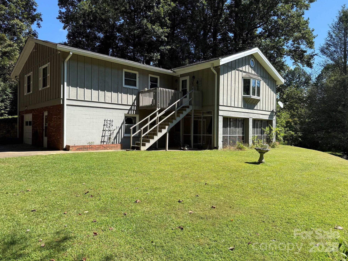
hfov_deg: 69.4
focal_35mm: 25
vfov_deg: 54.9
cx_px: 171
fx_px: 251
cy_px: 126
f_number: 1.78
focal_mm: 6.76
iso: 80
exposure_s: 1/2445
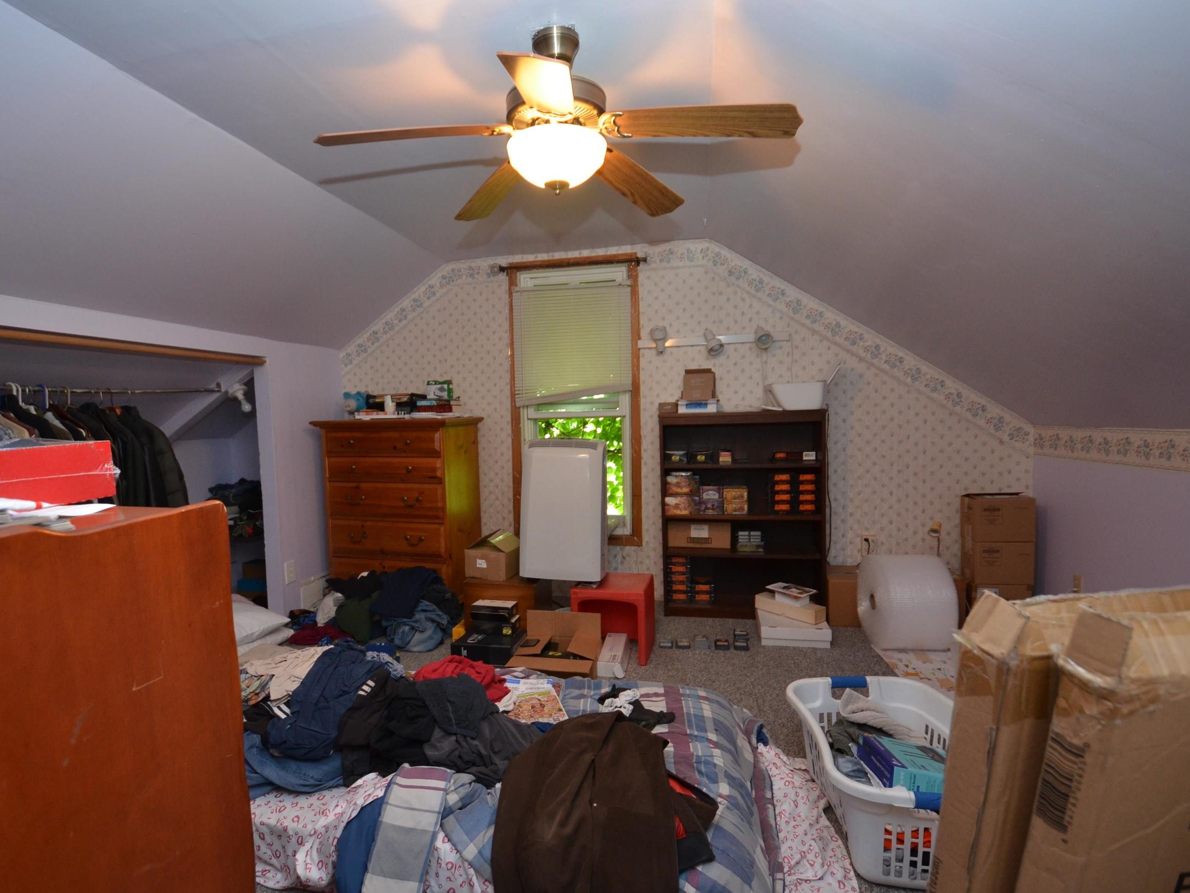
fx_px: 584
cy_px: 445
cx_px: 564
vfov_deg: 74.7
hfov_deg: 90.9
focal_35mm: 17
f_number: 4
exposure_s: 1/60
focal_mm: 10
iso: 800
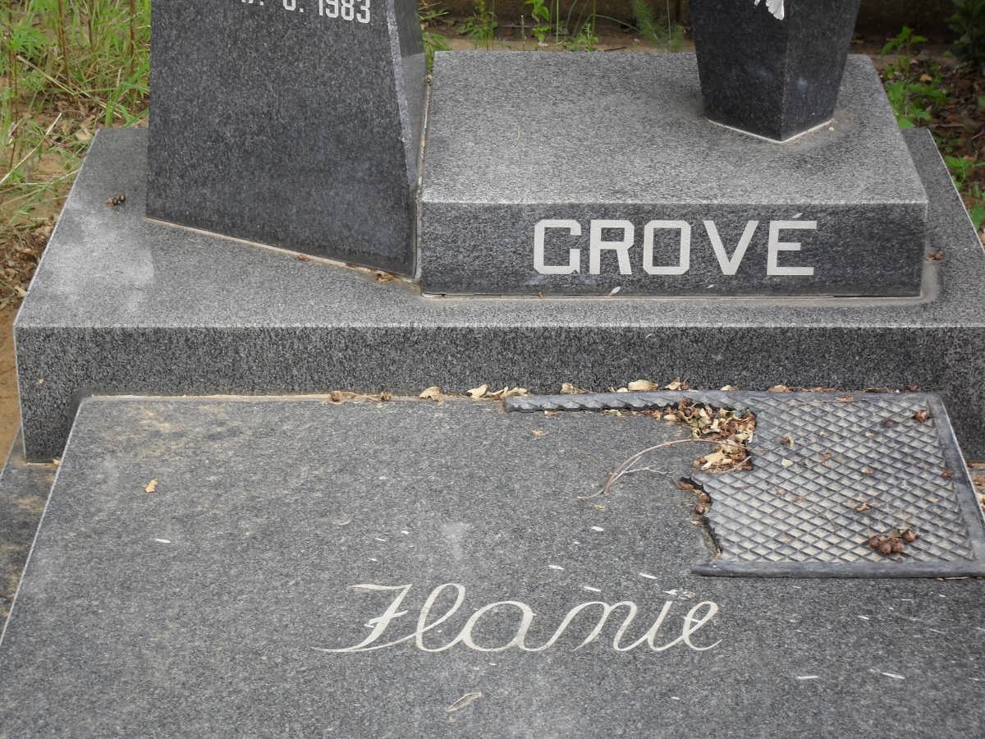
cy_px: 370
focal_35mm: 89
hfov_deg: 22.0
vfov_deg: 16.6
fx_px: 2532
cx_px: 492
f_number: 5.5
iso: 100
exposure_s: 1/60
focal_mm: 15.7
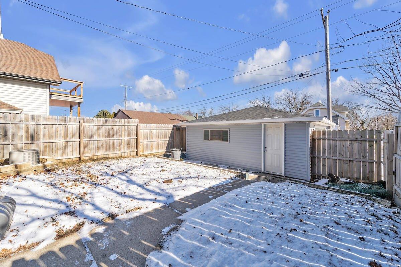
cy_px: 134
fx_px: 156
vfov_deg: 81.2
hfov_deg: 104.3
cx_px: 200
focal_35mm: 14
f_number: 9
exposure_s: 1/100
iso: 100
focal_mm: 14
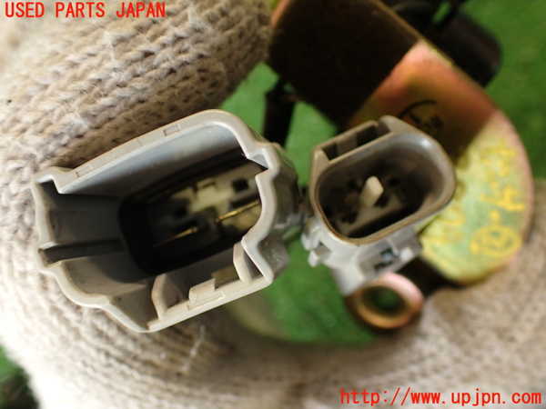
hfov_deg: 56.8
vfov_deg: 44.2
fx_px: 505
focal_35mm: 32
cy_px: 204
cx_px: 273
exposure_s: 1/40
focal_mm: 5.79
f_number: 2.4
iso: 200
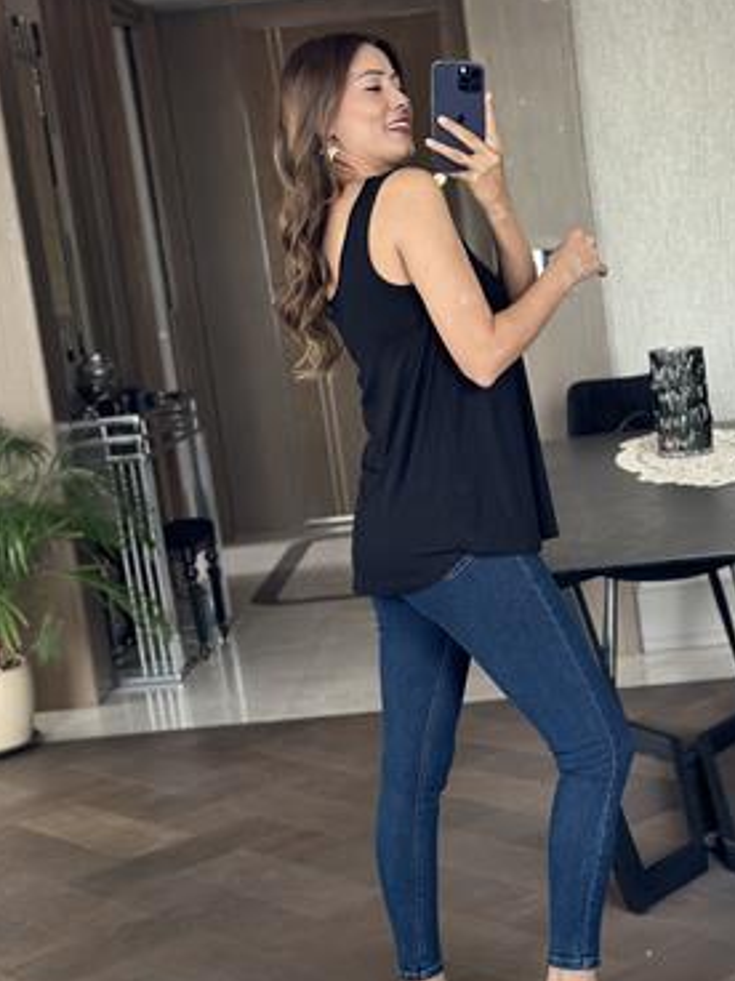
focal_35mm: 66
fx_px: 1869
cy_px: 530
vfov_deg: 29.4
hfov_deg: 22.2
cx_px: 490
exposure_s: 1/60
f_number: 1.78
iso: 250
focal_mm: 6.86
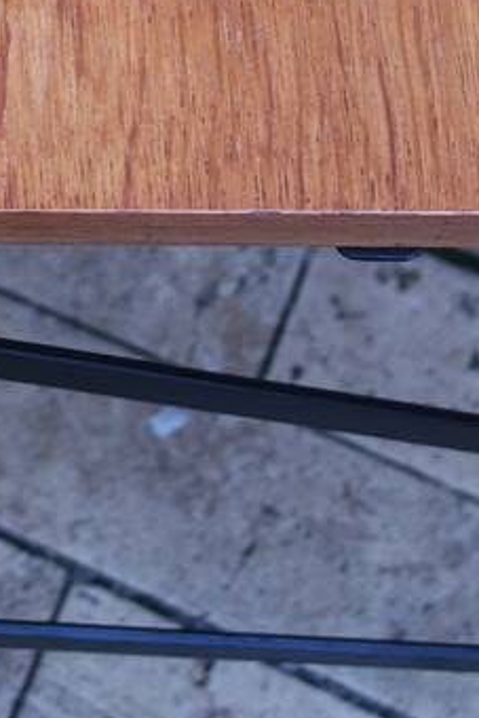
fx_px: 2432
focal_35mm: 122
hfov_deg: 10.7
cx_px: -298
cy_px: -95
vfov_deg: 16.2
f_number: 4
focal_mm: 24
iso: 400
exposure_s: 1/50
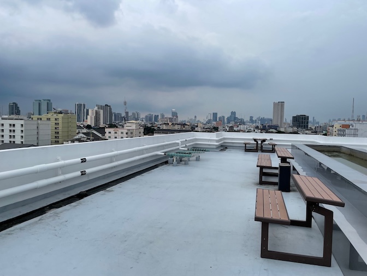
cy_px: 138
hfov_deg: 67.3
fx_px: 276
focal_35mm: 26
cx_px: 184
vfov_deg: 53.1
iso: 32
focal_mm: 4.2
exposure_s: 1/3401
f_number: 1.6
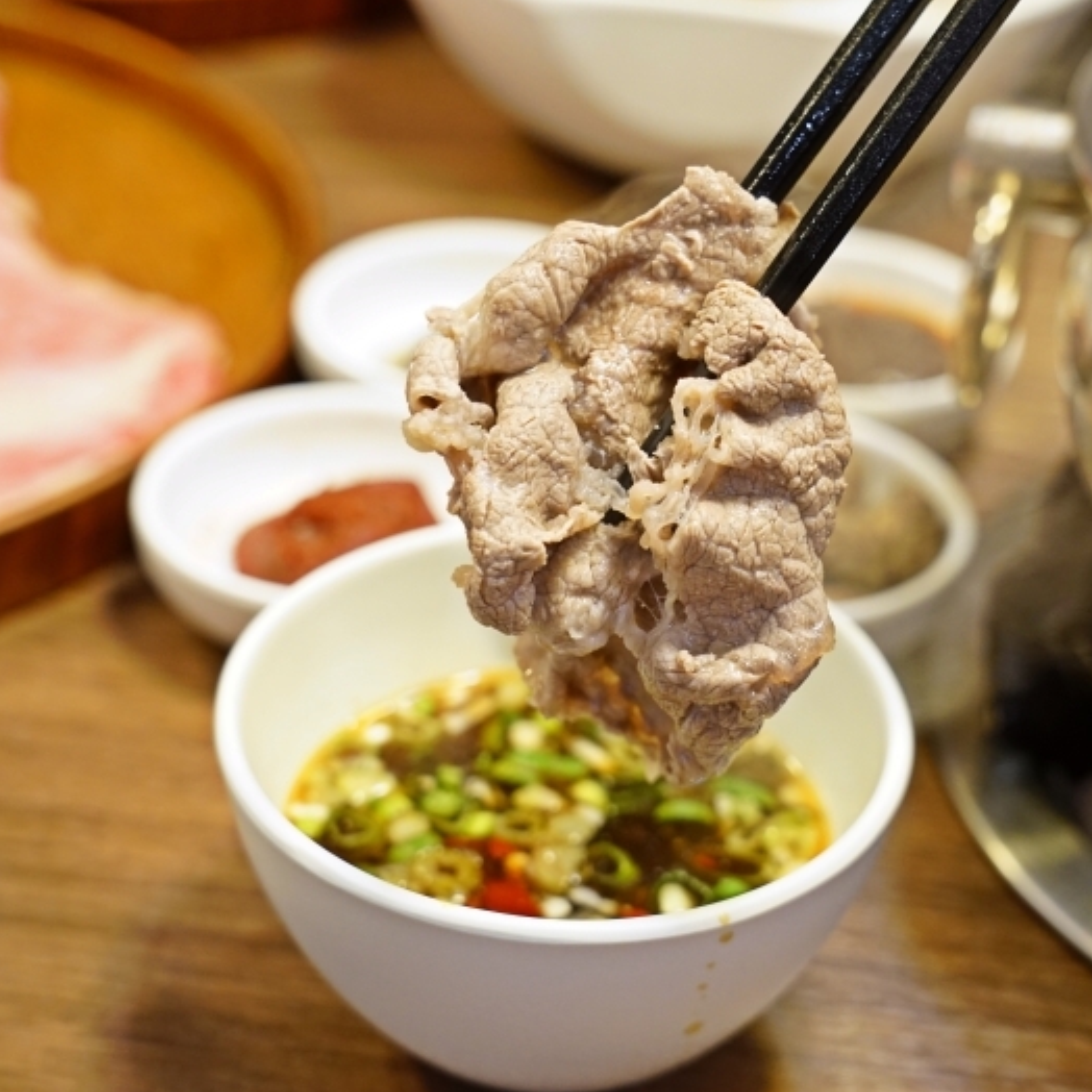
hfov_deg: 24.6
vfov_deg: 24.7
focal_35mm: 70
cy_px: 547
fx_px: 2498
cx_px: 654
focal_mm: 54
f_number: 5.6
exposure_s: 1/60
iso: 1600
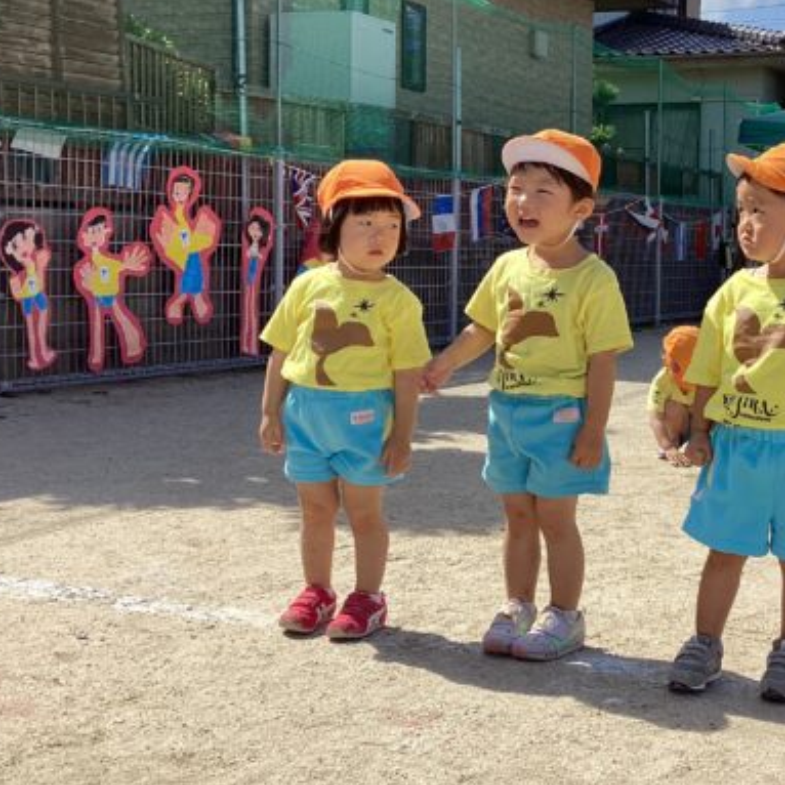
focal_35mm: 55
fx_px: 1411
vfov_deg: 31.0
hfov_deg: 30.4
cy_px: 326
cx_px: 625
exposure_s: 1/1431
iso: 25
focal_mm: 3.3
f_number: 2.4
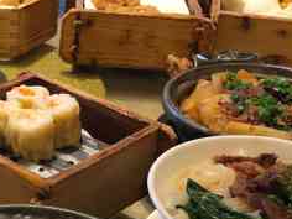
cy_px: 166
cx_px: -42
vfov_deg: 17.7
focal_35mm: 83
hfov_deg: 22.1
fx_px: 700
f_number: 1.8
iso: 40
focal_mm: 3.99
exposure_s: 1/25
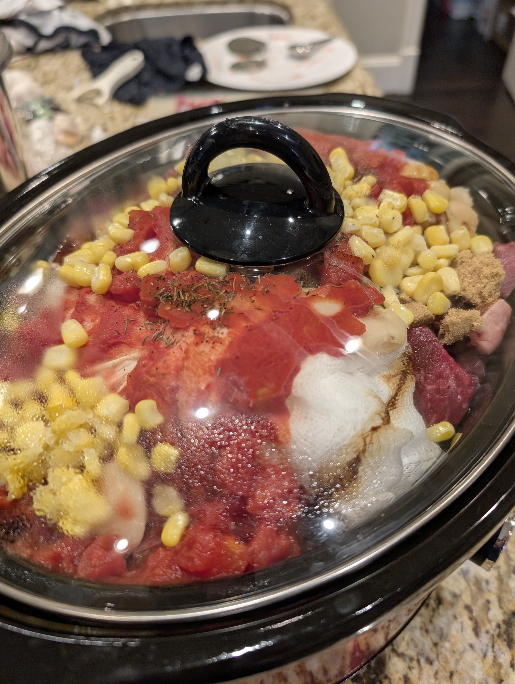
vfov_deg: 71.5
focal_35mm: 24
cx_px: 258
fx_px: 475
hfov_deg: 56.9
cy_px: 342
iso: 69
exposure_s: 1/40
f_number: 1.68
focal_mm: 6.9
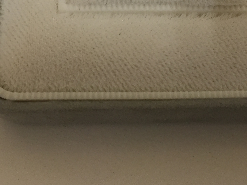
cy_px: -26
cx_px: 135
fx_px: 499
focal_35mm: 70
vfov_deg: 19.9
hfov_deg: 27.8
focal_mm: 4.15
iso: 100
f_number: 2.2
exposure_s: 1/30
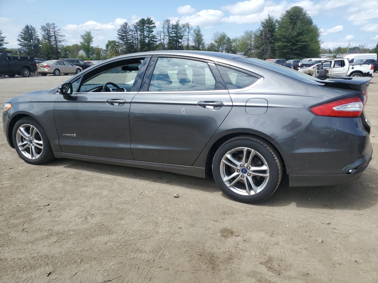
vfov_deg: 53.1
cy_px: 142
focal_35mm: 26
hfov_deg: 67.3
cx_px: 189
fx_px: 284
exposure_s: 1/2500
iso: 50
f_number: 1.5
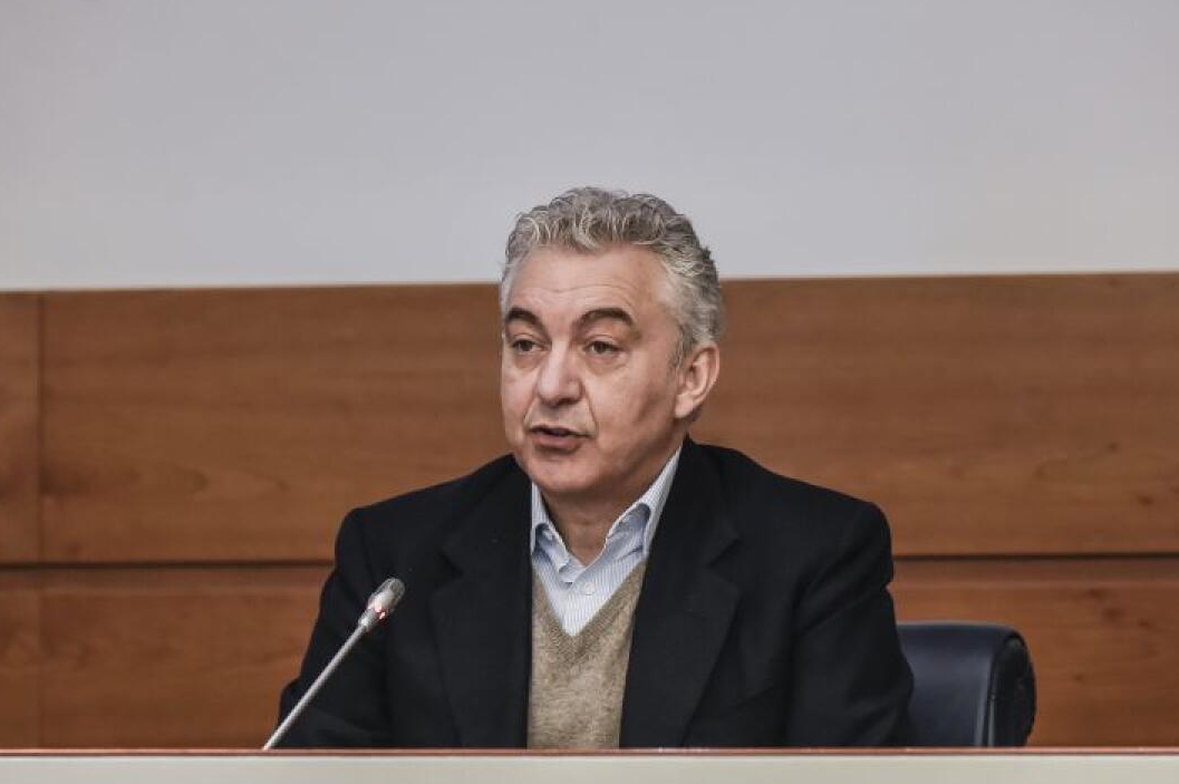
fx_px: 7428
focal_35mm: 227
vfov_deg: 6.0
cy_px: 438
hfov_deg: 9.1
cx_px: 586
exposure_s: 1/125
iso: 3200
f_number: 5.6
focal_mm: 200
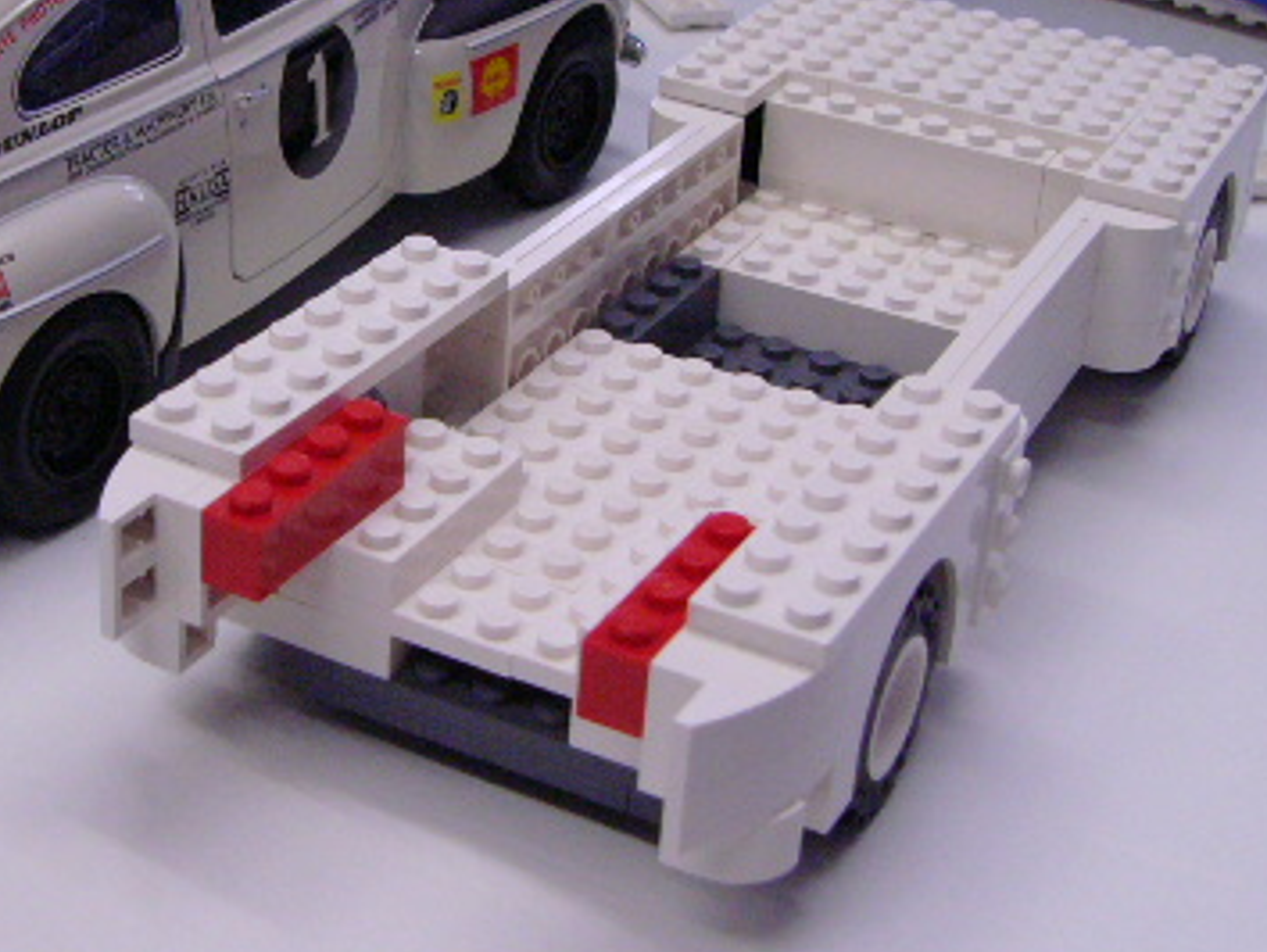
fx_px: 2381
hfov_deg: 29.5
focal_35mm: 65
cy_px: 319
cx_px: 376
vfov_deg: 22.5
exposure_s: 1/50
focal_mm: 6
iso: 200
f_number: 2.8
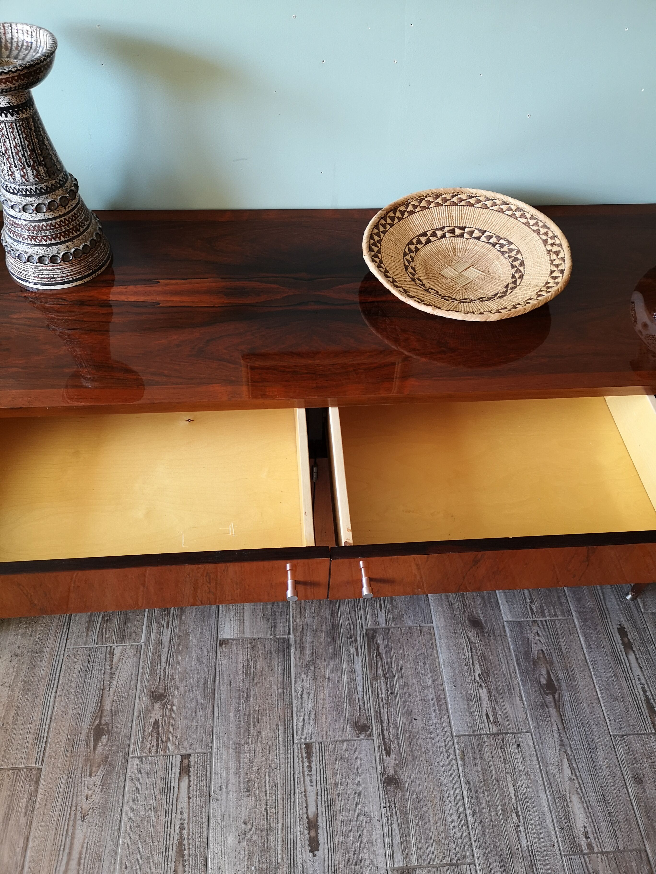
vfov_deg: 65.3
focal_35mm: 27
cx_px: 328
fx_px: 682
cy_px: 437
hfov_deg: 51.4
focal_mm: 5.58
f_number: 1.8
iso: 160
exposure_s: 1/50
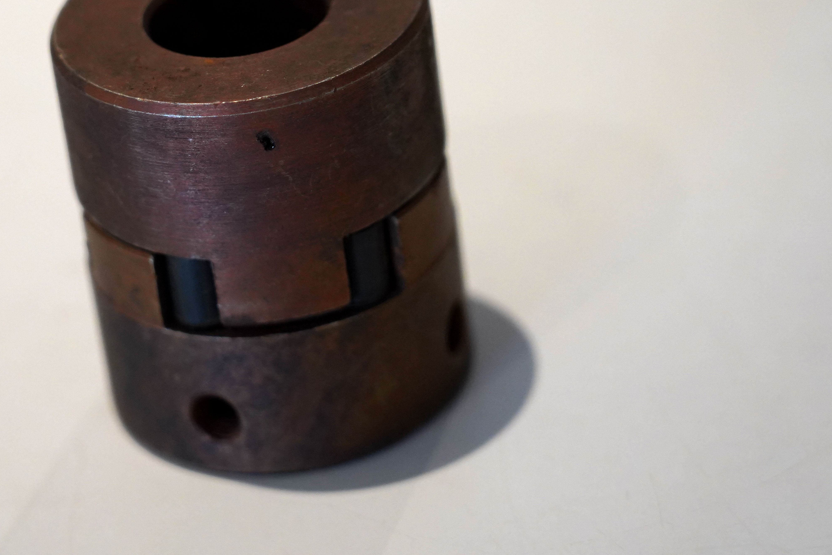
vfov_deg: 8.7
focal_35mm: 158
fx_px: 3651
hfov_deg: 13.0
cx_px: 260
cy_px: 175
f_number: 4
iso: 2000
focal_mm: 105
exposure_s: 1/160
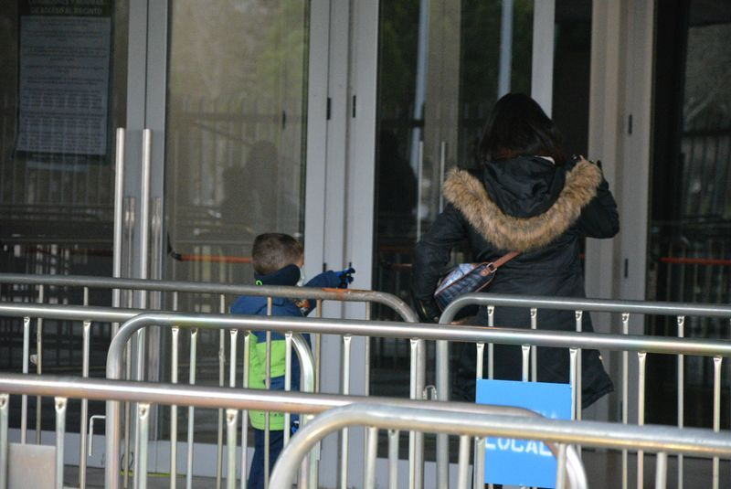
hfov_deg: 13.0
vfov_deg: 8.7
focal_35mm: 158
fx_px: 3201
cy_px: 244
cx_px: 366
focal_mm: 105
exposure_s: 1/250
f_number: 5.6
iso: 6400
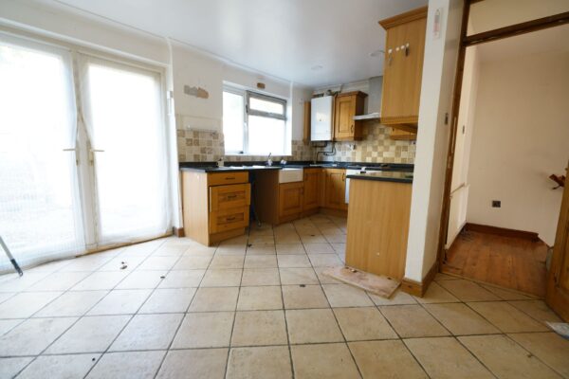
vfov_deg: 73.7
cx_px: 284
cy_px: 190
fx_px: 253
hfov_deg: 96.7
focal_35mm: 16
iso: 500
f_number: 5.6
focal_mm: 16
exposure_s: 1/10
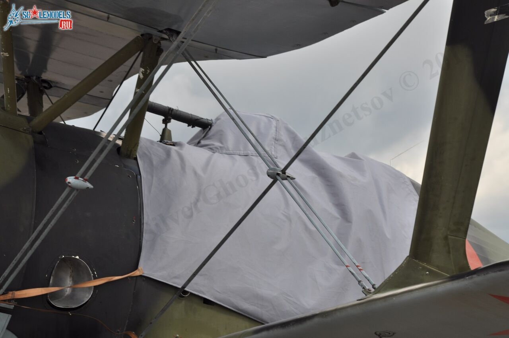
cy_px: 169
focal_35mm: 153
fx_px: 2160
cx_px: 254
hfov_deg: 13.4
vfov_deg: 8.9
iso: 200
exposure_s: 1/320
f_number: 8
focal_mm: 102
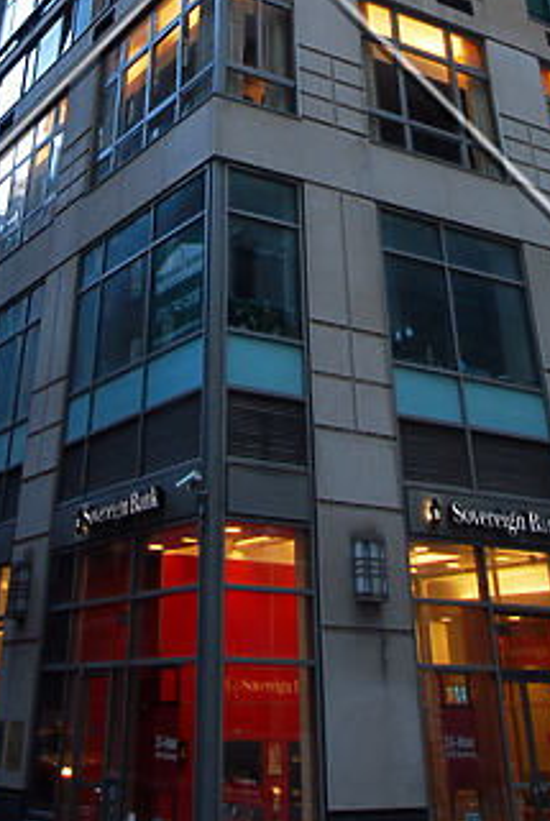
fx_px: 959
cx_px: 246
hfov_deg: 32.0
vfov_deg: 38.1
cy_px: -92
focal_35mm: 42
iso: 320
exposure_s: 1/30
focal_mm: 10
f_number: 3.5
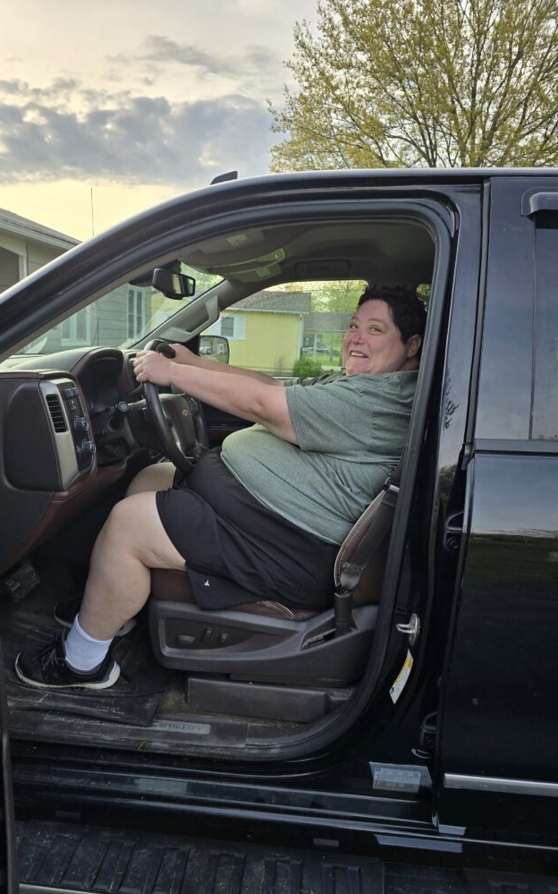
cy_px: 451
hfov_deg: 49.2
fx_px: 609
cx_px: 254
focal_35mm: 25
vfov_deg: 72.6
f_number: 1.7
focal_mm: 6.3
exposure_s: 1/225
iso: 12
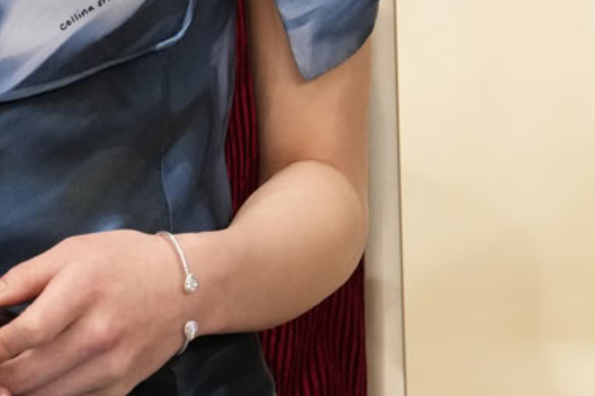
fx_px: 14570
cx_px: -2
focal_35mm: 882
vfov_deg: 1.6
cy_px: -268
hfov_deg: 2.3
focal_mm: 194
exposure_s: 1/320
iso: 3200
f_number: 4.5
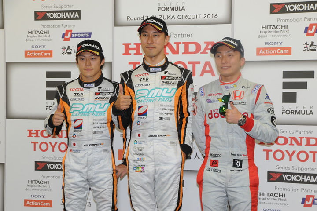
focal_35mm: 68
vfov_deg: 20.0
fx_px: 599
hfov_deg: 29.7
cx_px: 158
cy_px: 106
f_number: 6.7
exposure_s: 1/60
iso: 800
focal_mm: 68
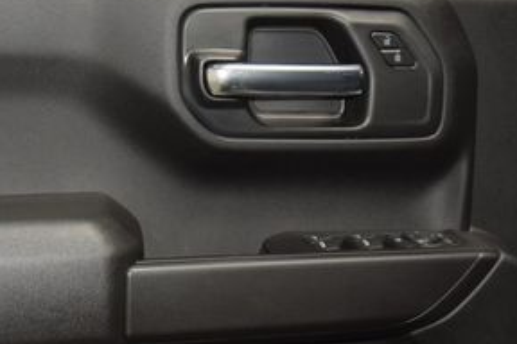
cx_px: 185
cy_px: 341
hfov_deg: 25.3
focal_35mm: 80
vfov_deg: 16.7
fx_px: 1149
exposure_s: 1/60
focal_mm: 24
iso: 1000
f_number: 3.8
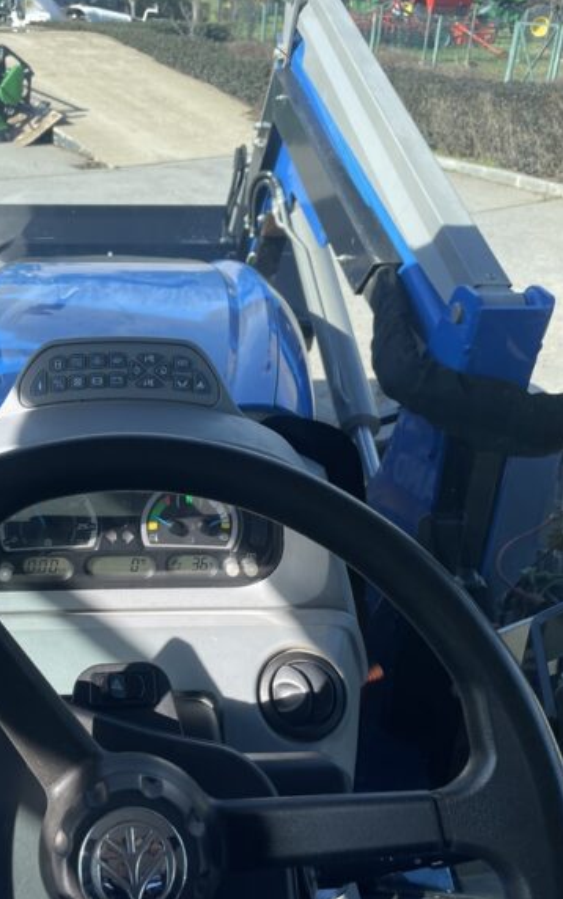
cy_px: 450
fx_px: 907
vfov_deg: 52.7
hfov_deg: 33.8
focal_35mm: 37
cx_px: 142
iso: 32
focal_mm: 4.2
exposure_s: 1/1233
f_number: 1.6
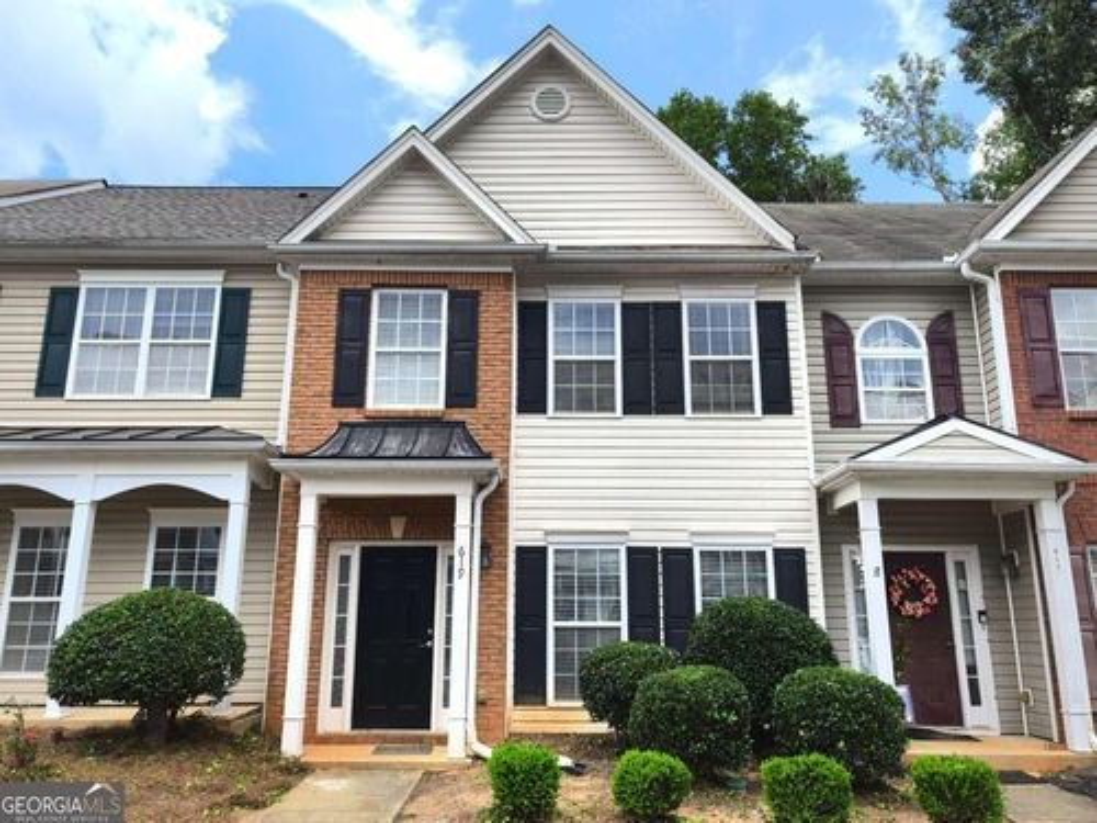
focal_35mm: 27
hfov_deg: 65.3
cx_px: 548
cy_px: 412
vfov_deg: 51.4
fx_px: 856
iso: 50
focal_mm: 8.5
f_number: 2
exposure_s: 1/1241
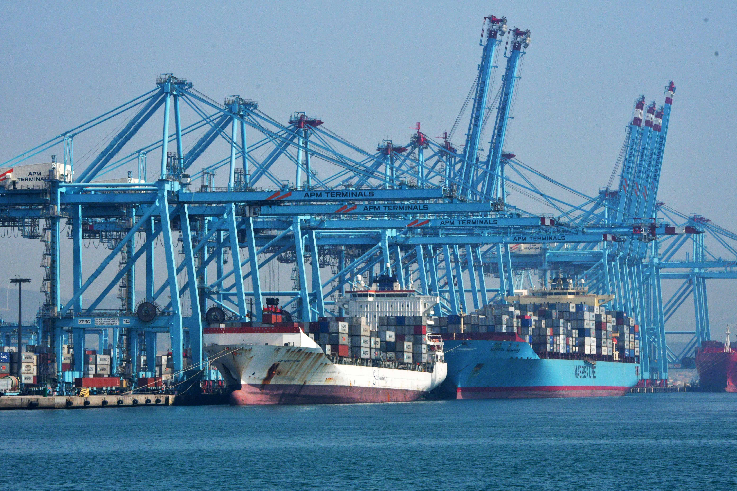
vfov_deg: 7.6
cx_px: 368
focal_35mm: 180
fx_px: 3685
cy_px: 246
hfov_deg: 11.4
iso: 1000
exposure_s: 1/1250
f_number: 18
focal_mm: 120
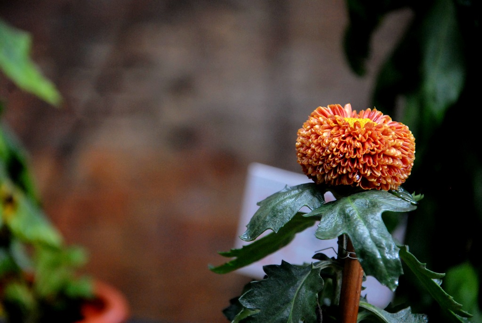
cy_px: 162
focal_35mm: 158
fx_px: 2113
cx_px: 241
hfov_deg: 13.0
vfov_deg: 8.8
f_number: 5.6
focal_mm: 105
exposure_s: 1/8
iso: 500
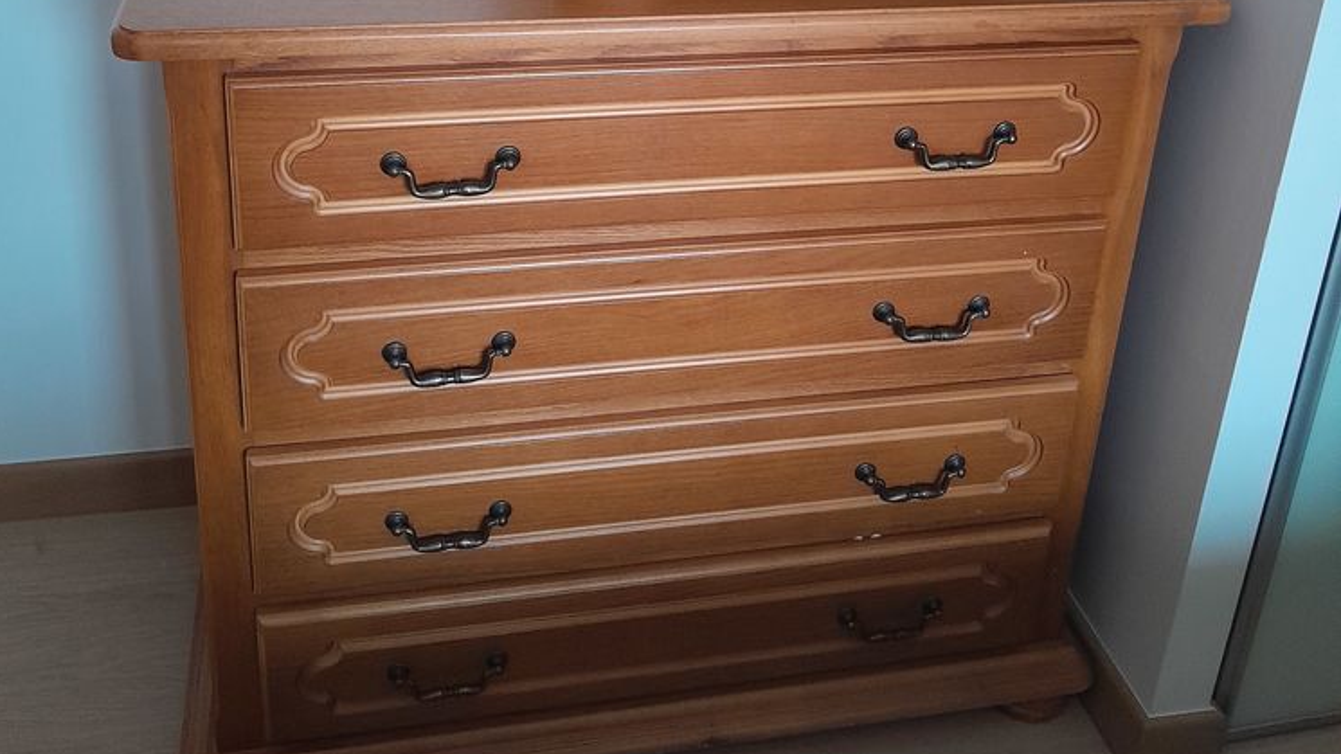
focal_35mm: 38
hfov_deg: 52.8
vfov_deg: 29.3
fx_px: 1351
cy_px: 11
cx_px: 668
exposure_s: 1/50
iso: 500
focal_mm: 3.98
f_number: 1.8
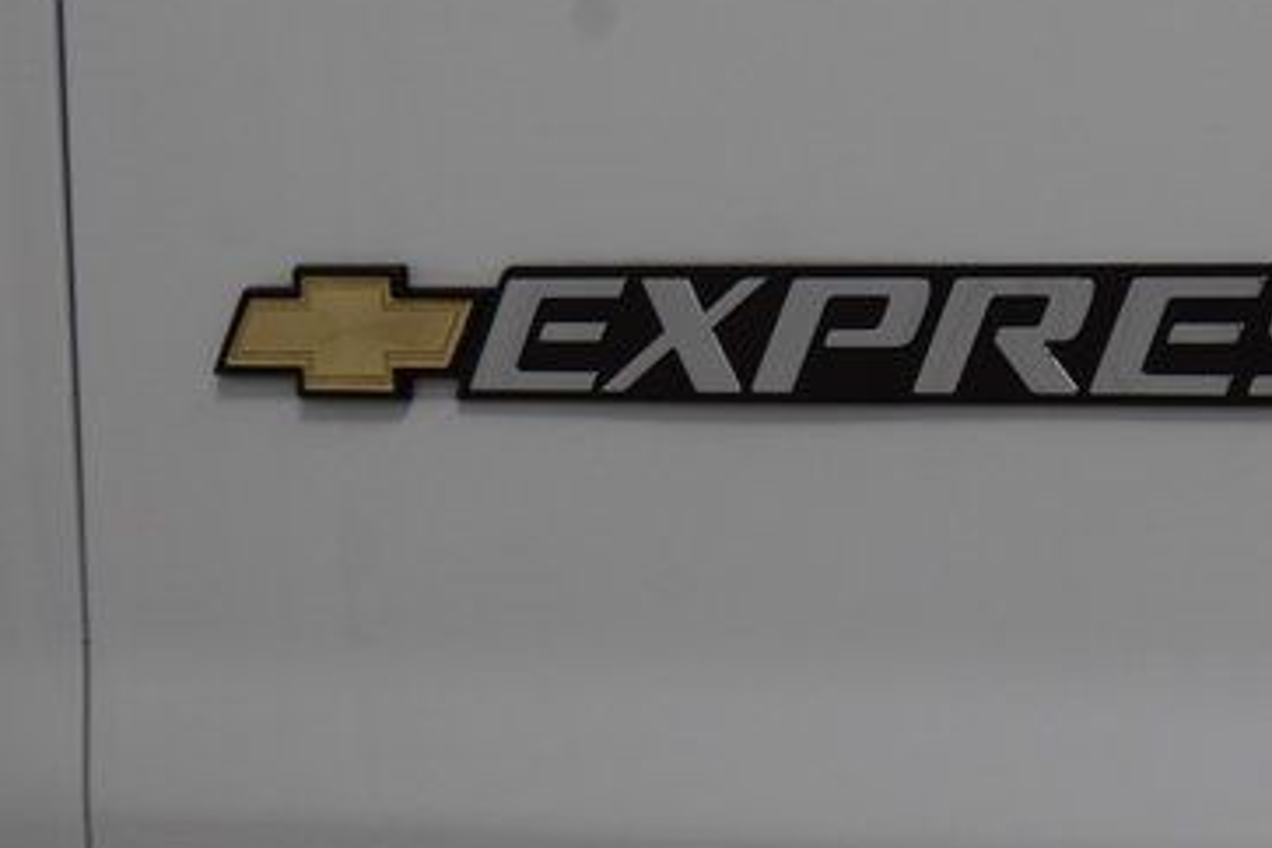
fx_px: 6536
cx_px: 837
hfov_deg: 11.1
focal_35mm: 185
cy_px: 331
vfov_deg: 7.4
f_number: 7.1
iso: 1600
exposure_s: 1/125
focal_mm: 70
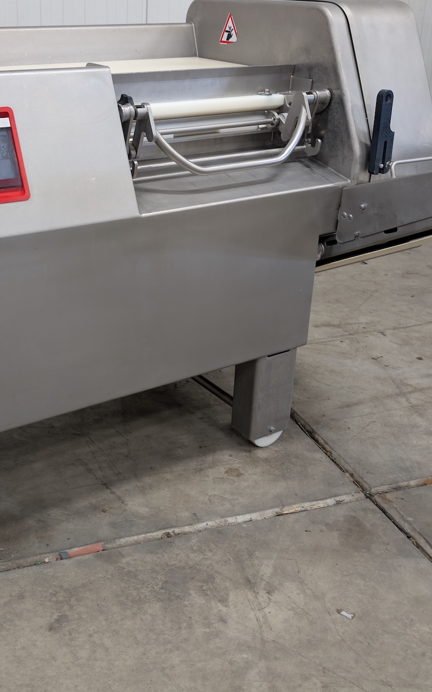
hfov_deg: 31.5
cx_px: 122
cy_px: 295
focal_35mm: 40
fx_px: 754
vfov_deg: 49.1
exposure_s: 1/16.7
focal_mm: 6.9
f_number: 1.68
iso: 113
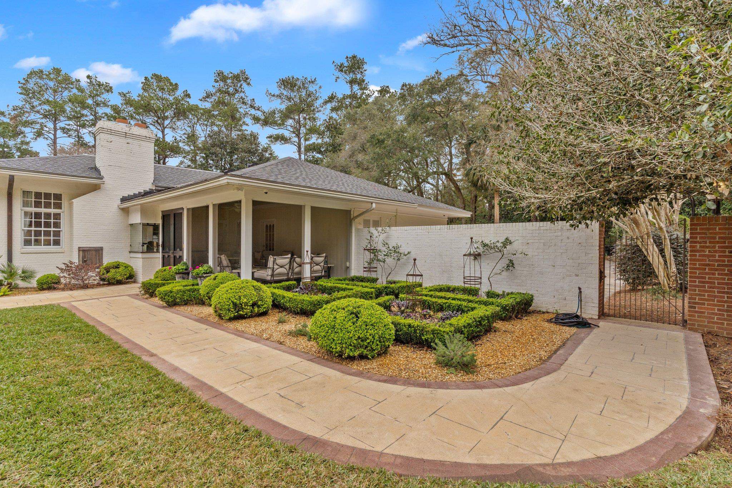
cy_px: 244
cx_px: 366
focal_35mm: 17
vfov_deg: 70.4
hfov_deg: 93.3
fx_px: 346
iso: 100
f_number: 9
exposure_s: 1/60
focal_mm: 17
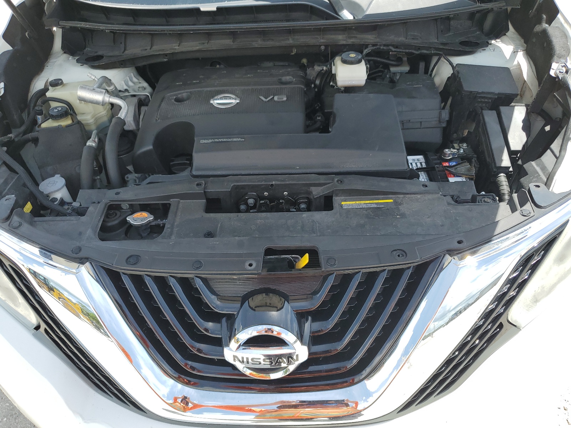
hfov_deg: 67.3
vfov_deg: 53.1
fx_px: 429
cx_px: 286
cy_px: 214
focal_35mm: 26
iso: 50
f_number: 1.5
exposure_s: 1/1250
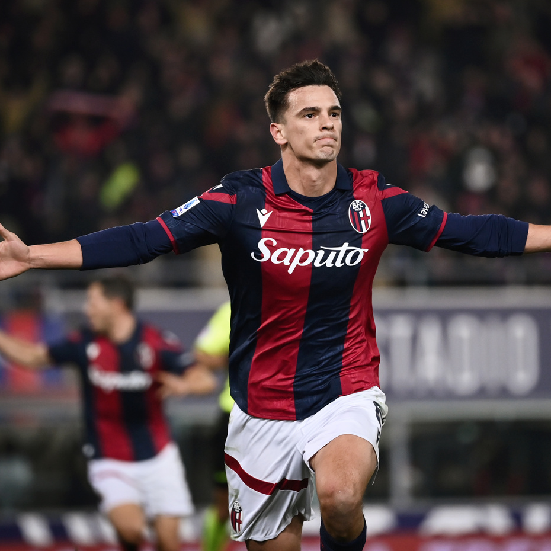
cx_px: 362
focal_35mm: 371
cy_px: 275
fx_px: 6681
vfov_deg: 4.7
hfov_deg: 4.7
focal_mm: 290
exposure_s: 1/1600
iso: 2000
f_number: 4
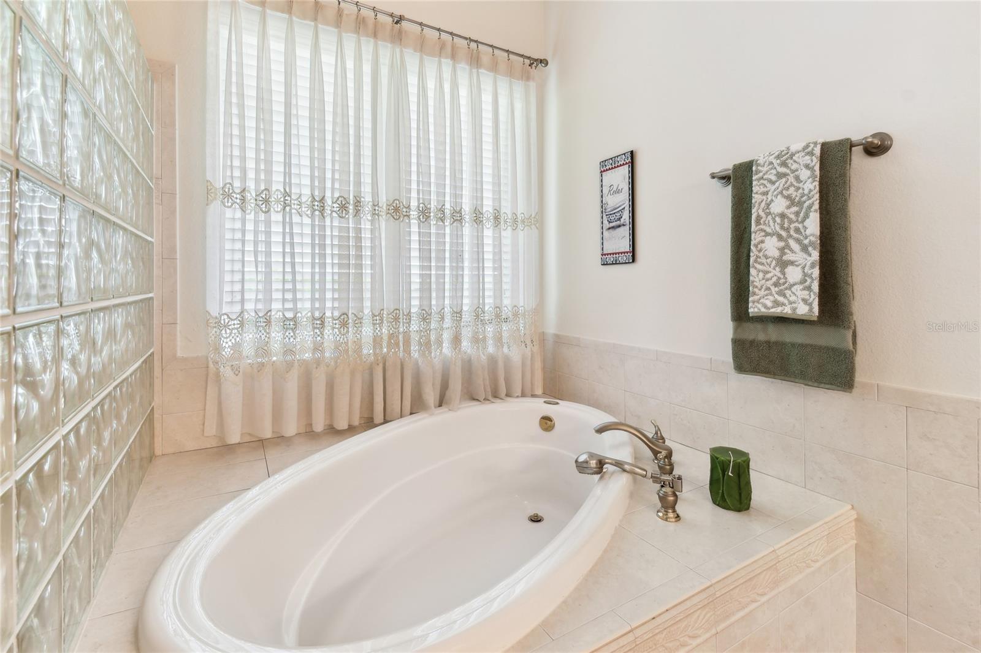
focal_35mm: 15
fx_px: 409
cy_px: 326
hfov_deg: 100.4
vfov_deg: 77.3
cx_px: 490
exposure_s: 1/4
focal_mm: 10
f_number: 7.1
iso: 100
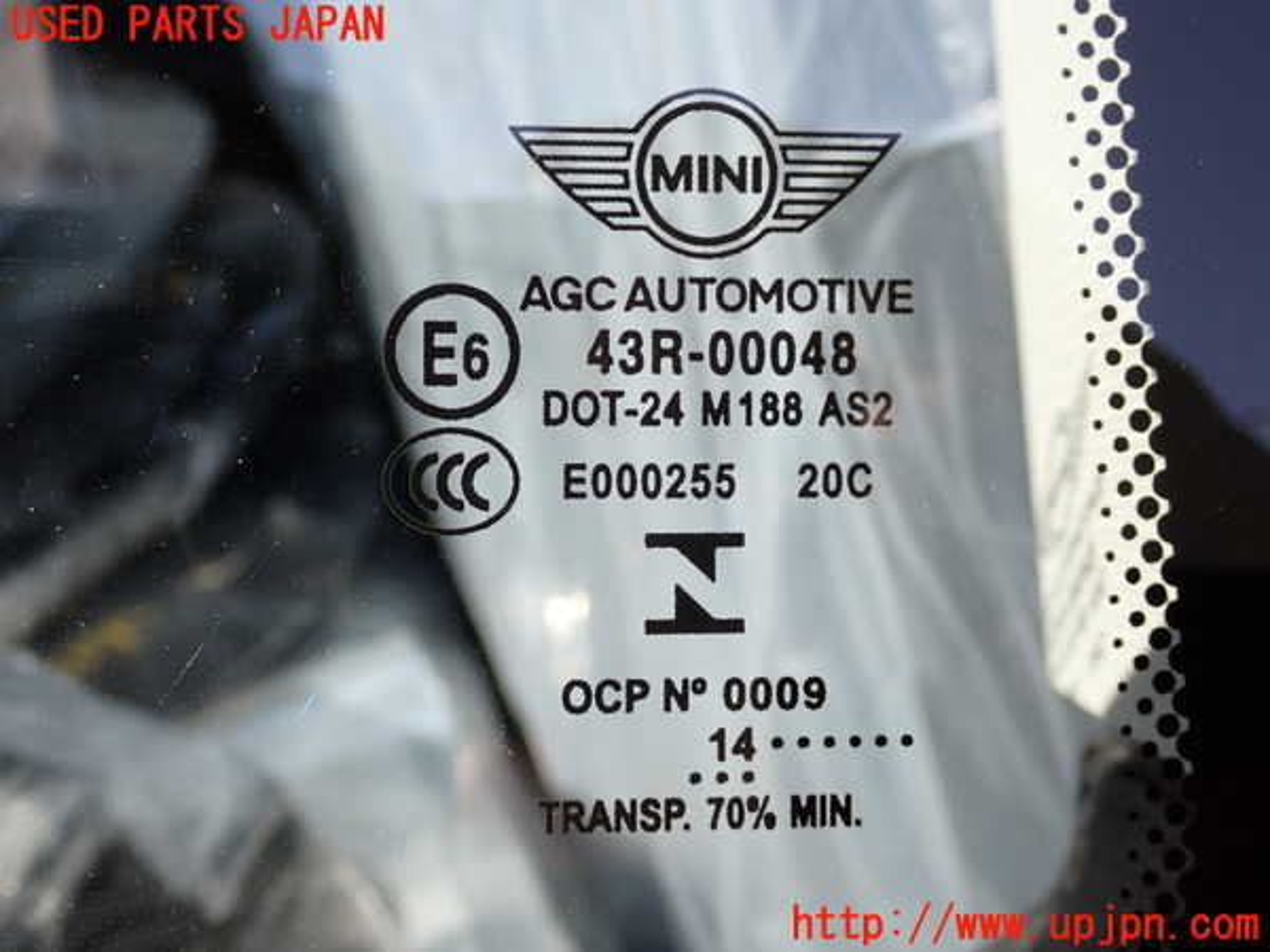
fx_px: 1834
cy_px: 476
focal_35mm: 50
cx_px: 635
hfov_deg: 38.2
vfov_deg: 29.1
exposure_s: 1/160
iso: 100
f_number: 4.5
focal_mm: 9.01
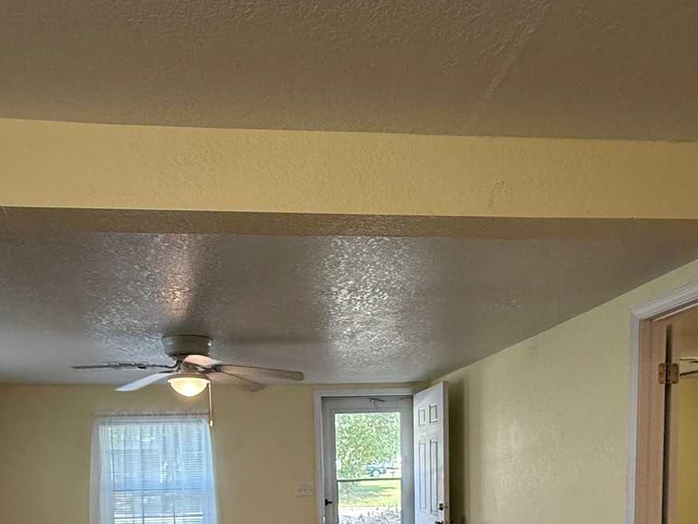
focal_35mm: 31
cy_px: 522
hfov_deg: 58.3
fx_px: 625
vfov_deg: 40.0
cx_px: 320
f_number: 2.2
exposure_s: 1/120
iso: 320
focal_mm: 2.22
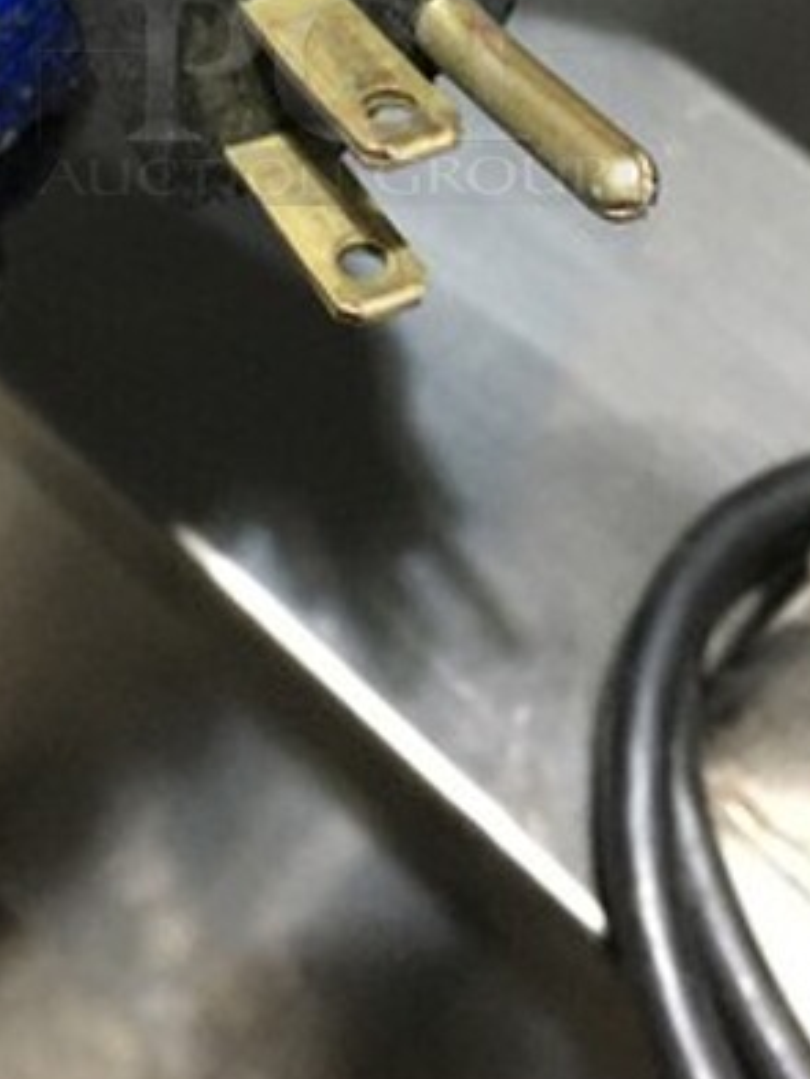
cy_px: 62
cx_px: 327
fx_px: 1871
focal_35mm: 60
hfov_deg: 24.4
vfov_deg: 30.4
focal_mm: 4.15
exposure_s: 1/4
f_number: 2.2
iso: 64
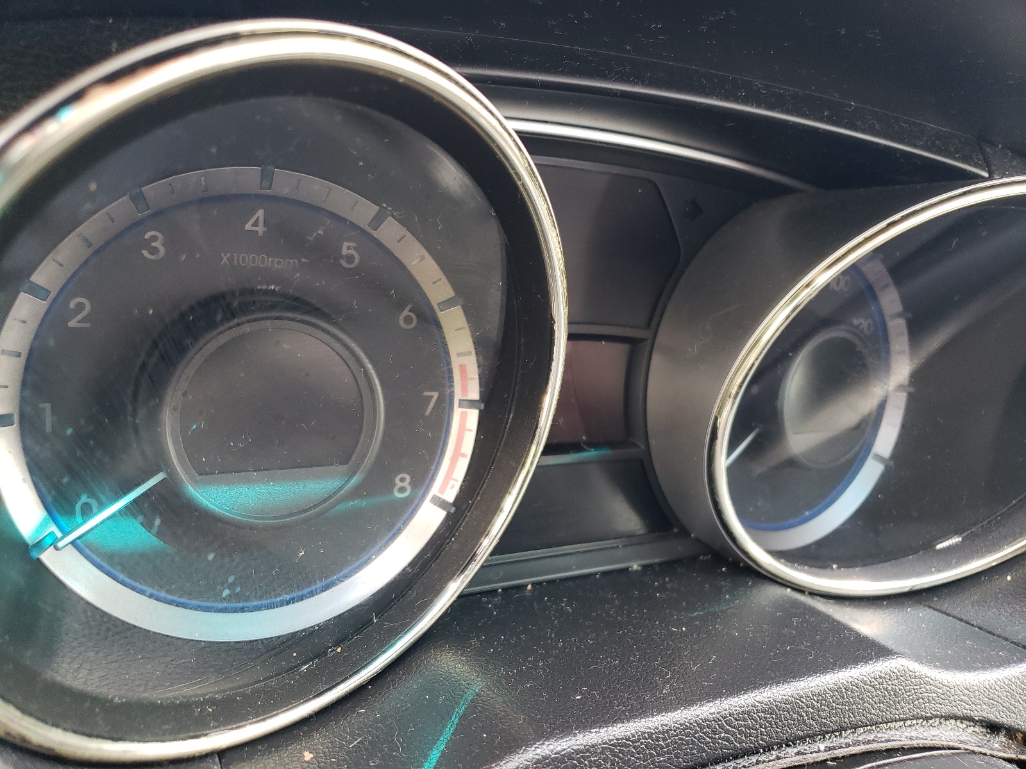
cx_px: 513
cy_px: 384
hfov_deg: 67.3
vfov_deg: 53.1
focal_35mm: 26
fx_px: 771
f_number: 1.5
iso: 115
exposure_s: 1/60.2
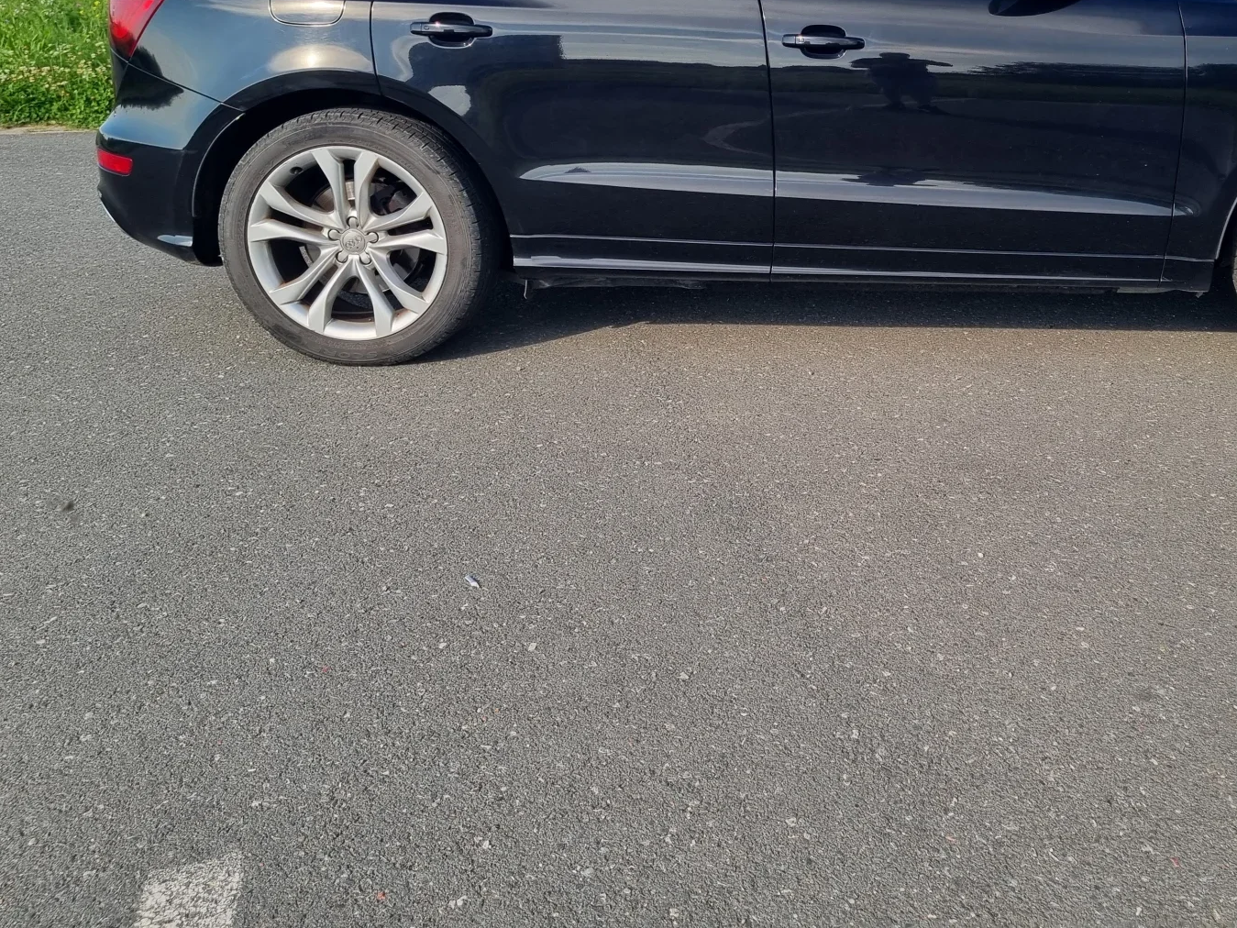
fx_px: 1322
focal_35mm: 37
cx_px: 855
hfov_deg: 49.0
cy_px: 269
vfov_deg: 38.0
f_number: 1.8
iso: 50
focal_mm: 5.4
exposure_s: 1/1192
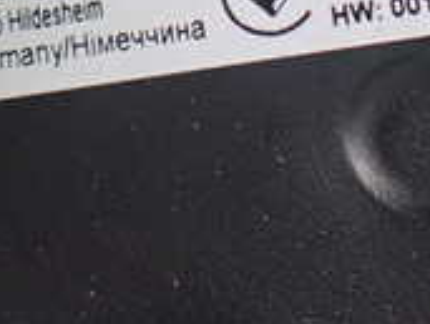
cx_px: 262
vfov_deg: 13.0
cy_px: -229
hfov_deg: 18.7
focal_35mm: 105
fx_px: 1307
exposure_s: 1/60
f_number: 2.3
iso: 800
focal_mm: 5.4
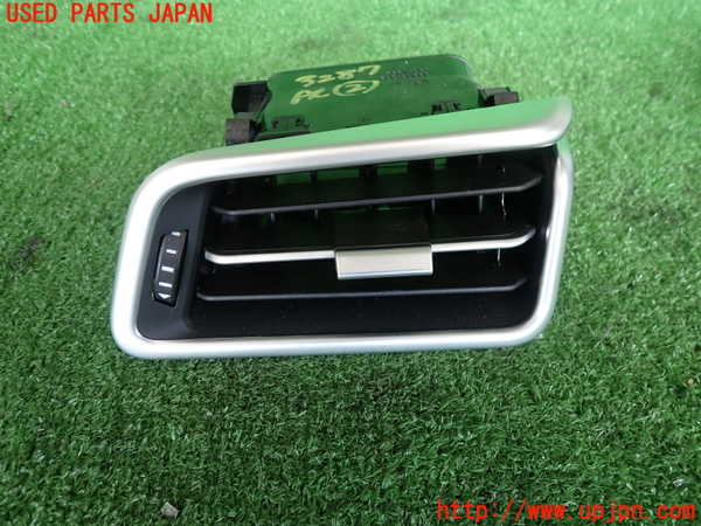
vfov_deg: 54.9
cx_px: 350
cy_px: 263
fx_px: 506
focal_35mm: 25
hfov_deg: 69.4
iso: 200
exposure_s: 1/40
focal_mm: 4.5
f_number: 2
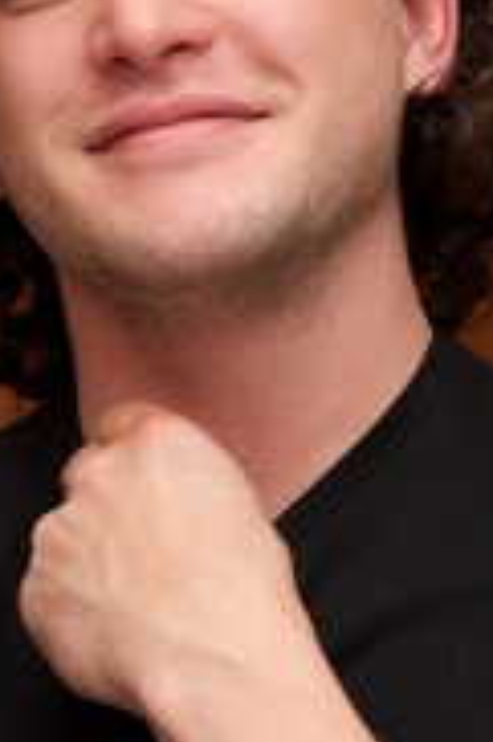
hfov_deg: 3.1
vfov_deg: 4.7
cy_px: 285
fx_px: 9034
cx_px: 232
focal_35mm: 439
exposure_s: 1/60
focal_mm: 200
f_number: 7.1
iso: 400
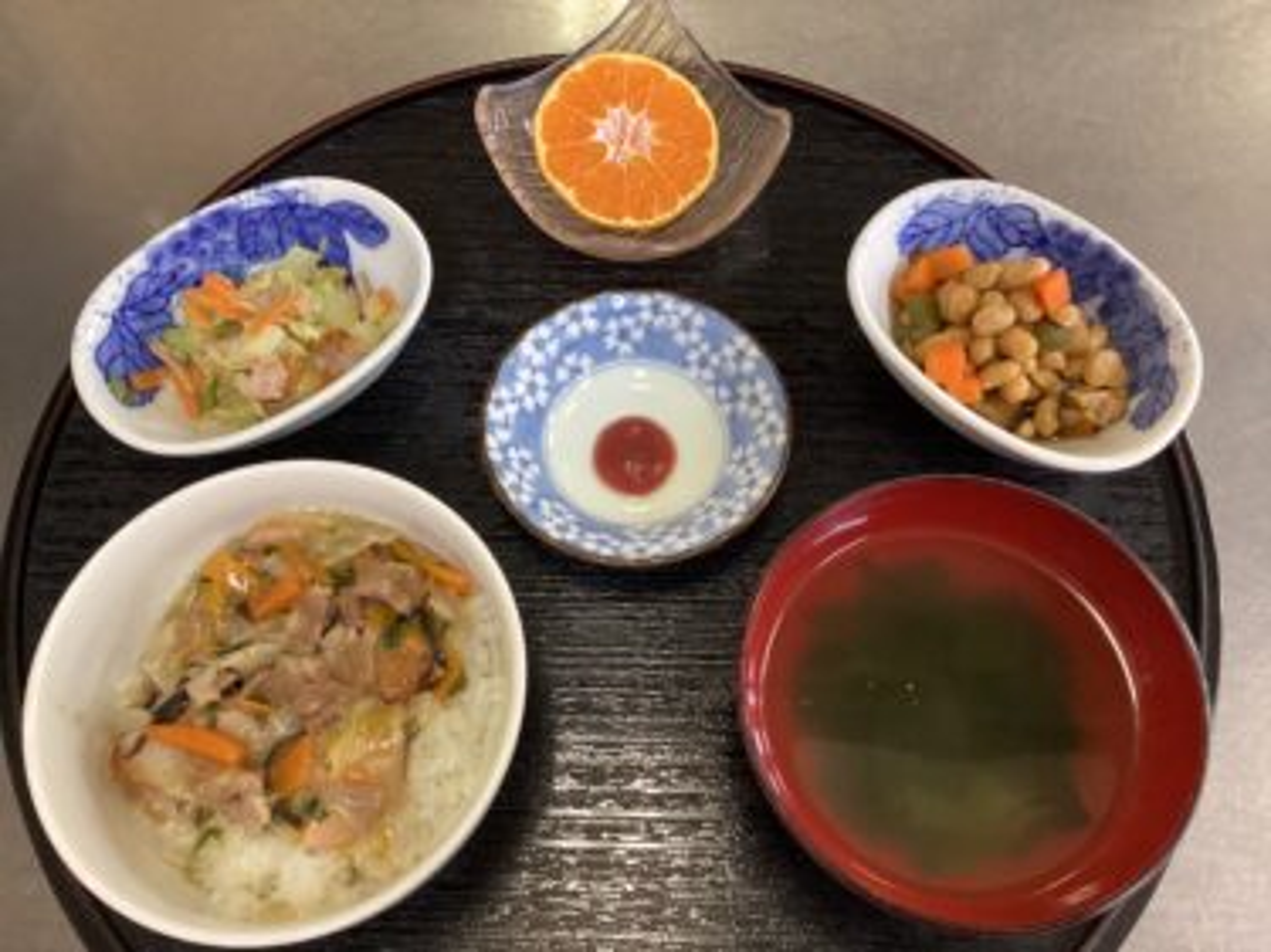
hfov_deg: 58.4
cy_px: 476
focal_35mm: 31
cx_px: 636
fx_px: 1138
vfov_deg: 45.4
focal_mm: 3.3
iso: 250
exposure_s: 1/60
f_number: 2.4
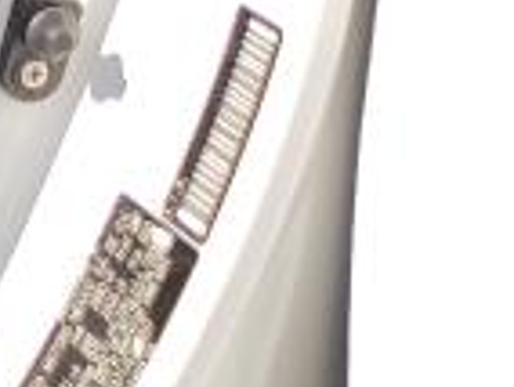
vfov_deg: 9.4
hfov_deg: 10.5
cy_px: -427
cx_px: -923
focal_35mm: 146
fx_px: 2172
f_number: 1.5
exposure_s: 1/1429
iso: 50
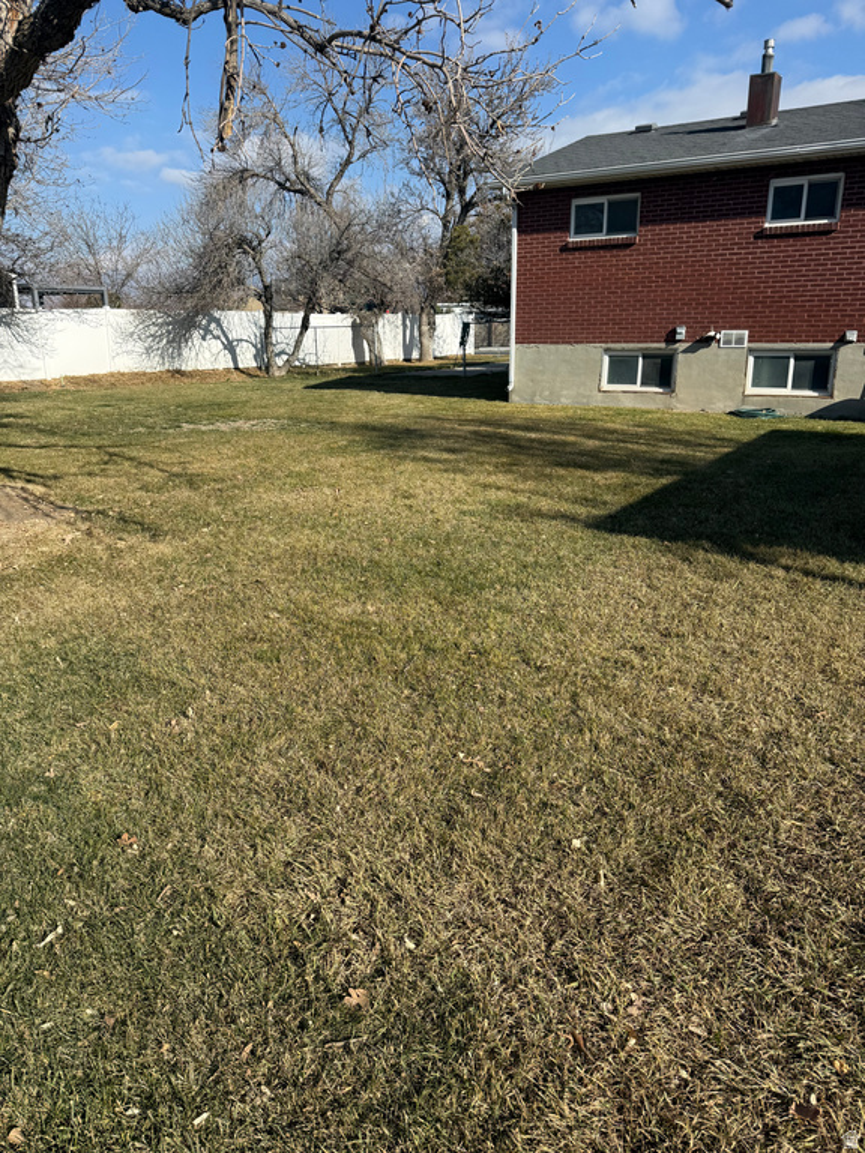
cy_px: 576
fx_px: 800
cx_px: 432
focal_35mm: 24
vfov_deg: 71.6
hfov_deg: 56.8
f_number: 1.78
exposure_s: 1/4167
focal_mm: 6.76
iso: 80
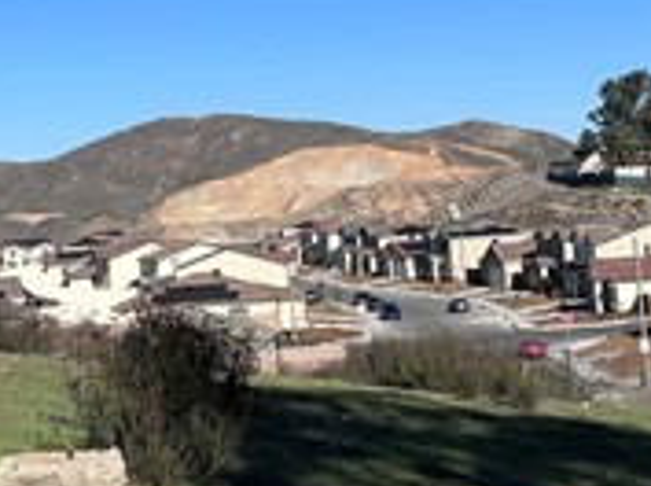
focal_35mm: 87
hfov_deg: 22.3
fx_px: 1633
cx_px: 166
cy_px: 180
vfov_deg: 16.9
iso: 80
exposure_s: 1/6623
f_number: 1.78
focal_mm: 6.86
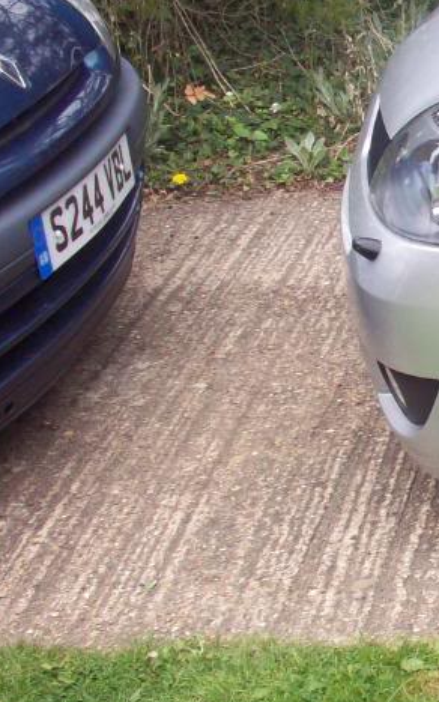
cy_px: 358
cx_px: 708
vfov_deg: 24.1
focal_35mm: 86
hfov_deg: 14.0
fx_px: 1646
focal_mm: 6.2
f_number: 2.8
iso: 80
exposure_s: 1/236
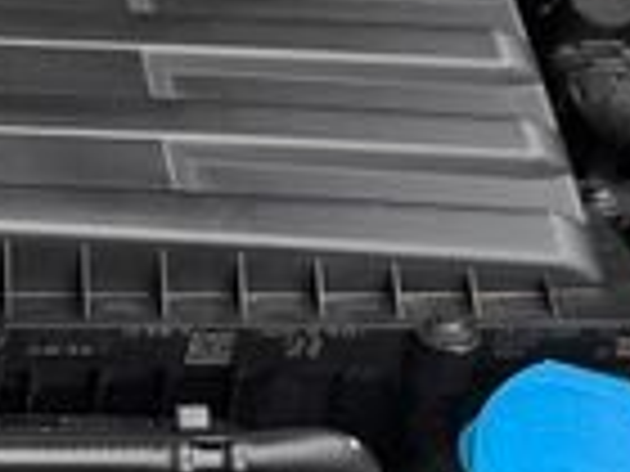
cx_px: -824
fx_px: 3185
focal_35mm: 175
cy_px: -144
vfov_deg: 8.4
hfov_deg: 10.0
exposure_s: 1/121
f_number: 1.78
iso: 64
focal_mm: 6.76
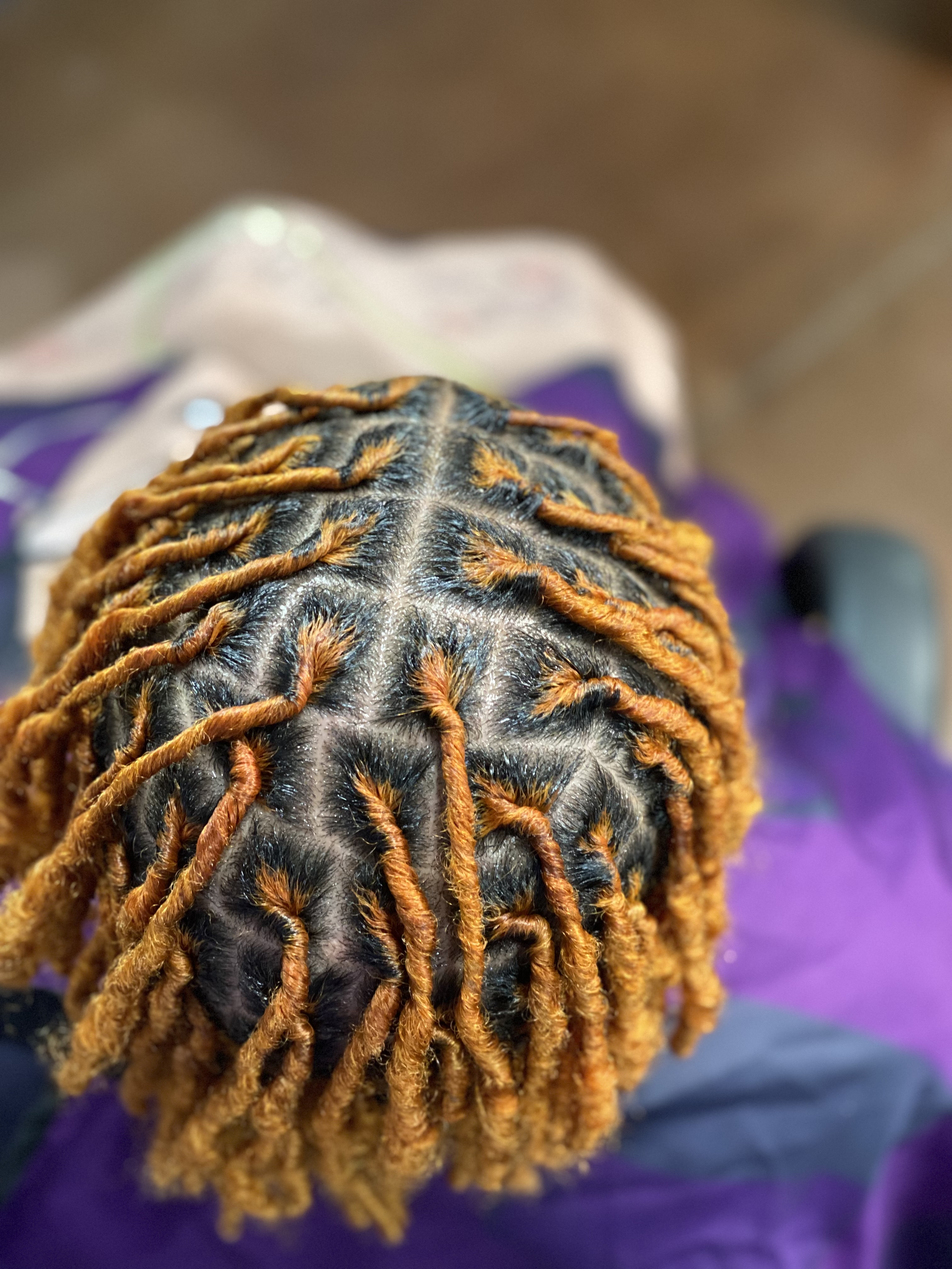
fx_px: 1907
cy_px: 634
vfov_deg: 36.8
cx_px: 476
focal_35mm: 52
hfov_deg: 28.0
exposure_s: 1/40
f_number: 2
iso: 320
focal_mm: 6
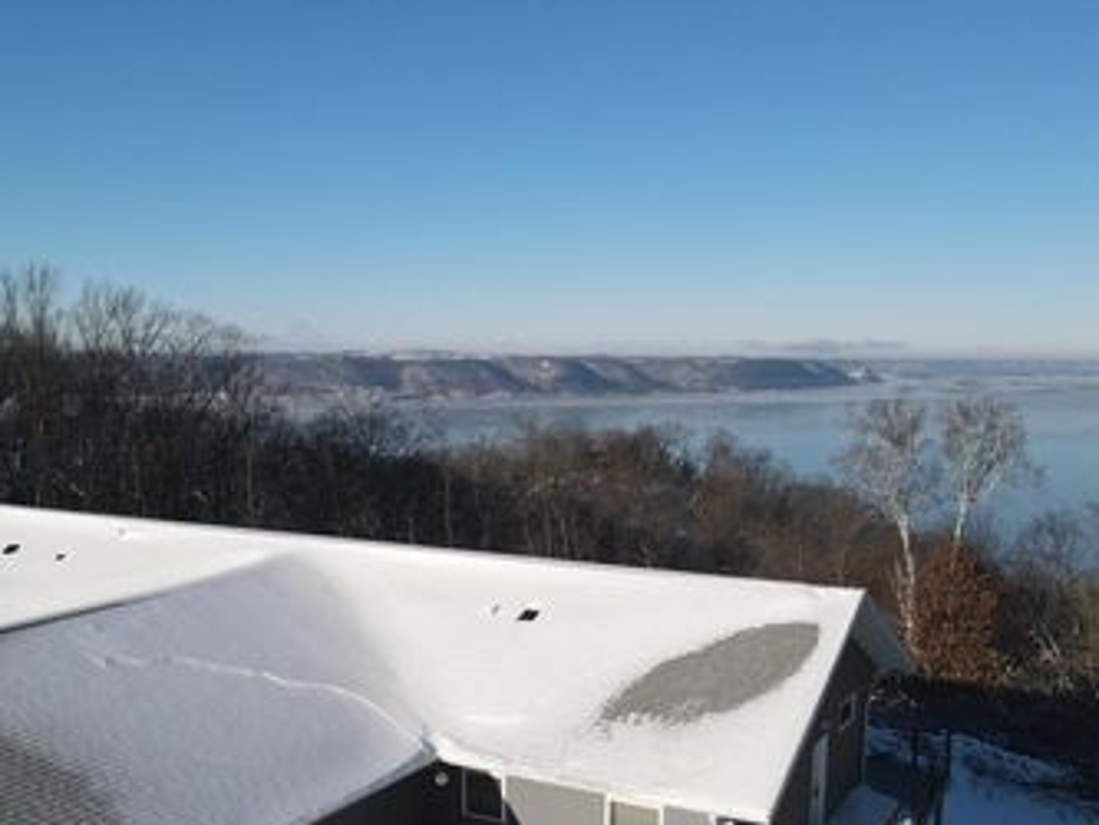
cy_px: 582
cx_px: 535
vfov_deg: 39.0
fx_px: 1143
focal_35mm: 36
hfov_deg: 51.3
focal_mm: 4.5
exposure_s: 1/1250
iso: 100
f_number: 2.8
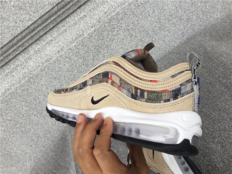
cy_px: 87
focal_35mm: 31
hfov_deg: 58.4
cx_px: 116
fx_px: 208
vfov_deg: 45.4
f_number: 2.4
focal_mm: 3.3
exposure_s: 1/110
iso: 25
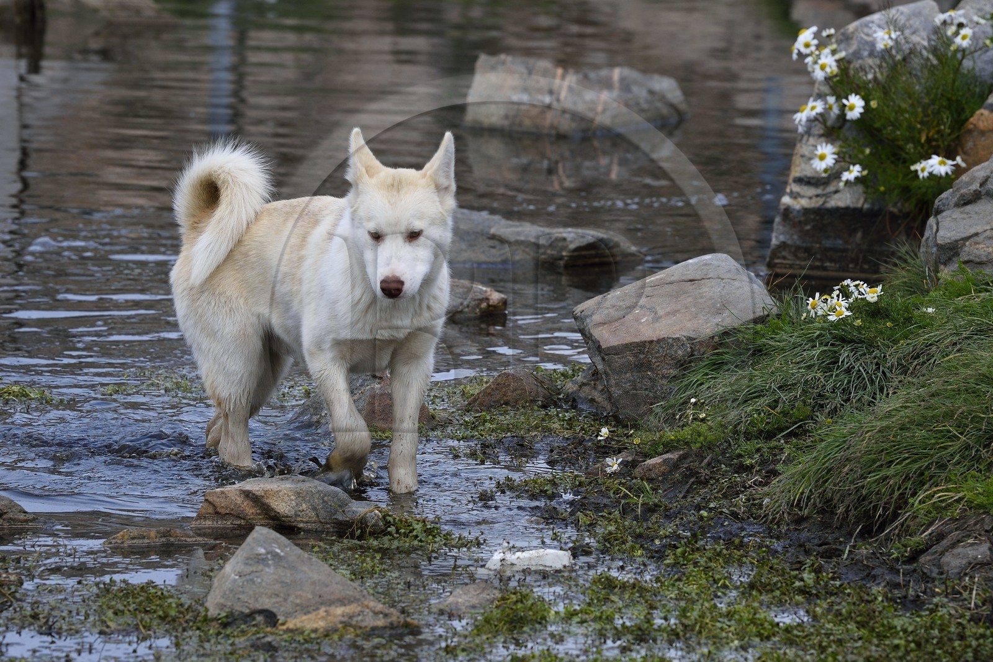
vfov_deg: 6.9
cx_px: 496
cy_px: 331
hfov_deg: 10.3
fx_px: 5515
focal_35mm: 200
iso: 400
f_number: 7.1
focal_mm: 200
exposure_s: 1/400
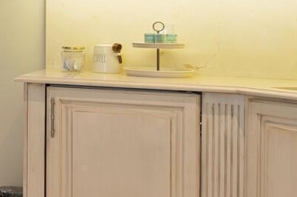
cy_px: -8
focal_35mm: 121
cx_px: -502
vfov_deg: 11.2
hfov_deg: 12.0
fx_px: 997
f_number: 9
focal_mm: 16
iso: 100
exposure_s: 2.5
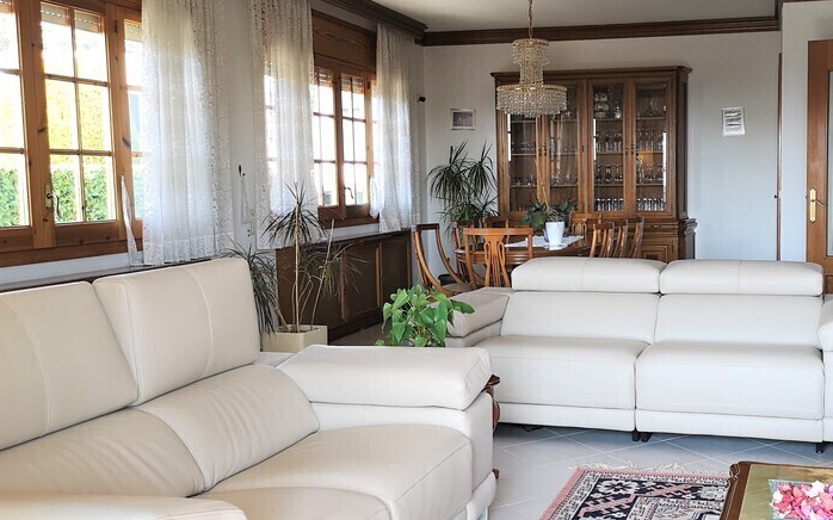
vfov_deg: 30.5
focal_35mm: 42
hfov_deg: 46.2
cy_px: 258
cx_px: 575
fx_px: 953
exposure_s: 1/120
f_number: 1.8
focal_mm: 3.95
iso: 64
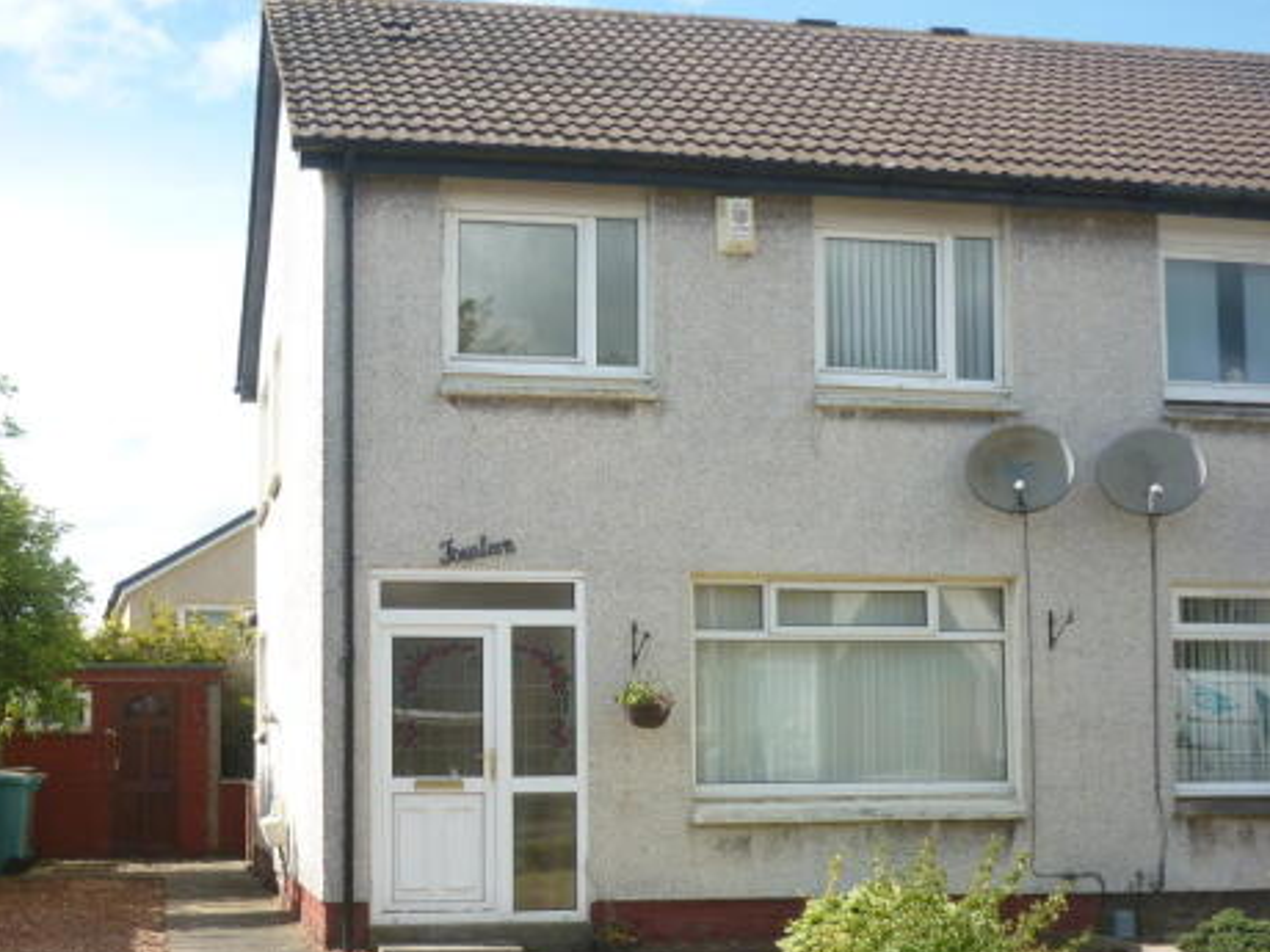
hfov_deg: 33.6
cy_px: 534
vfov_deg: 25.6
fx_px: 2091
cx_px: 471
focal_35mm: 57
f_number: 3.1
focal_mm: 7.4
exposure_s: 1/640
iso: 80
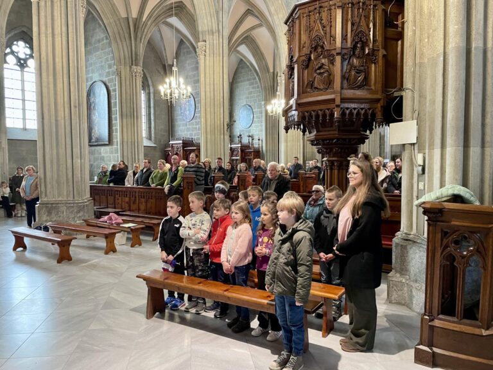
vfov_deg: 53.1
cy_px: 185
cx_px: 246
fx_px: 370
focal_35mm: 26
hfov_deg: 67.3
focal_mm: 4.2
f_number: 1.6
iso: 500
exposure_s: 1/52
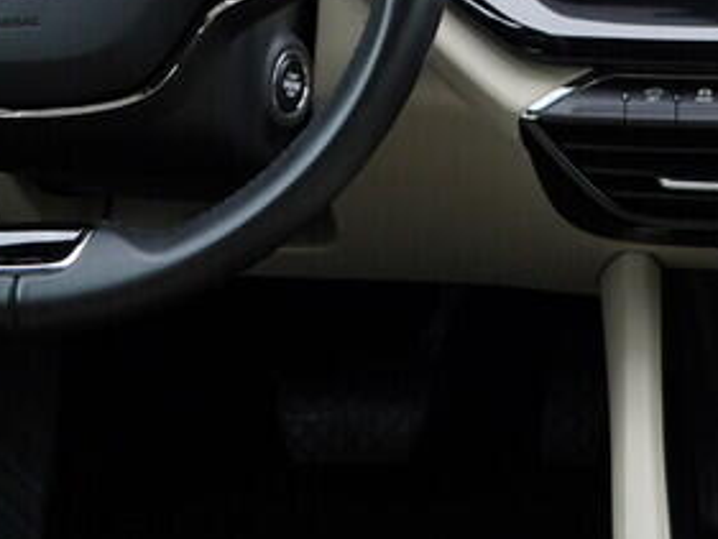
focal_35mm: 126
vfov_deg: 11.5
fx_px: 2615
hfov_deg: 15.3
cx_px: 777
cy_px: -167
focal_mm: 24
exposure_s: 1/50
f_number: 3.2
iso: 125
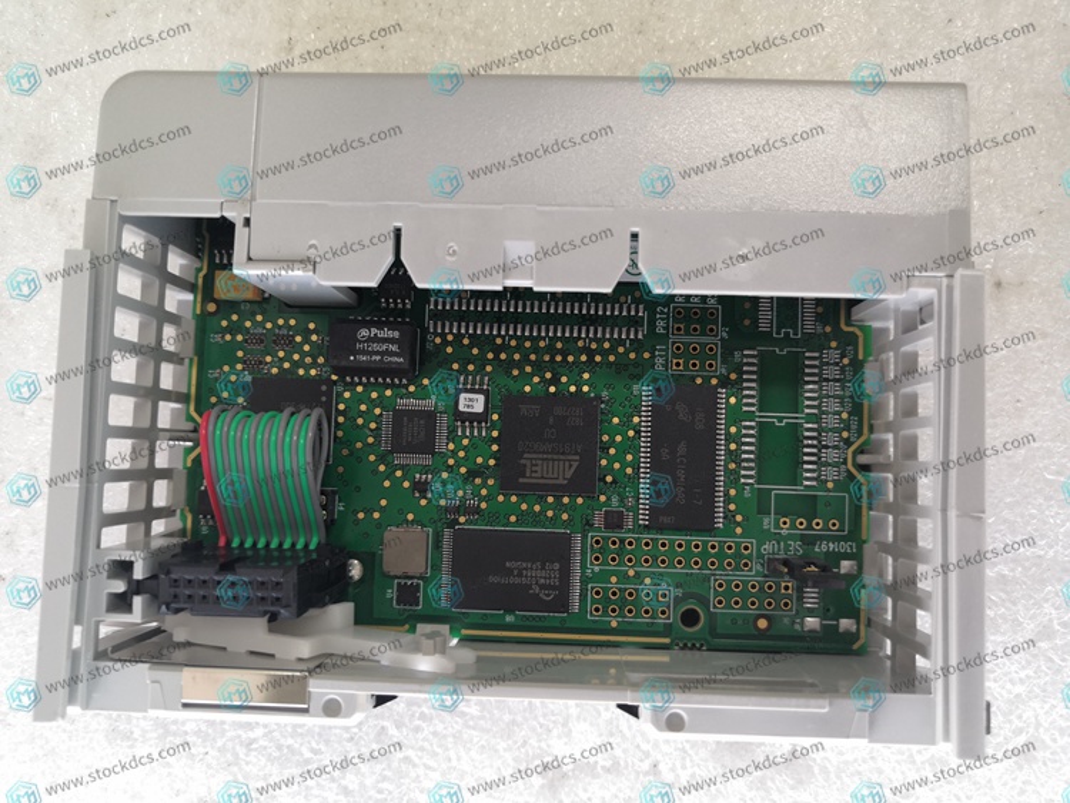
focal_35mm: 27
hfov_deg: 65.3
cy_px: 402
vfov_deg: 51.4
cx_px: 535
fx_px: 835
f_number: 1.8
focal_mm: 3.95
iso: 160
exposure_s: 1/50
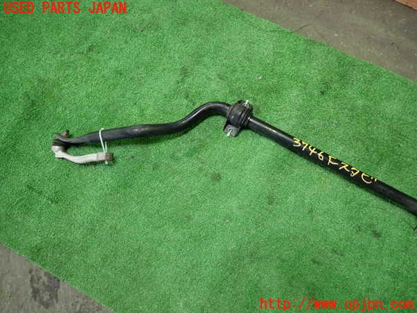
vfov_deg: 54.9
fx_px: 301
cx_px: 208
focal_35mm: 25
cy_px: 156
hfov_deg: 69.4
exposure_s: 1/30
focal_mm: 4.5
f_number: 2
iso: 200
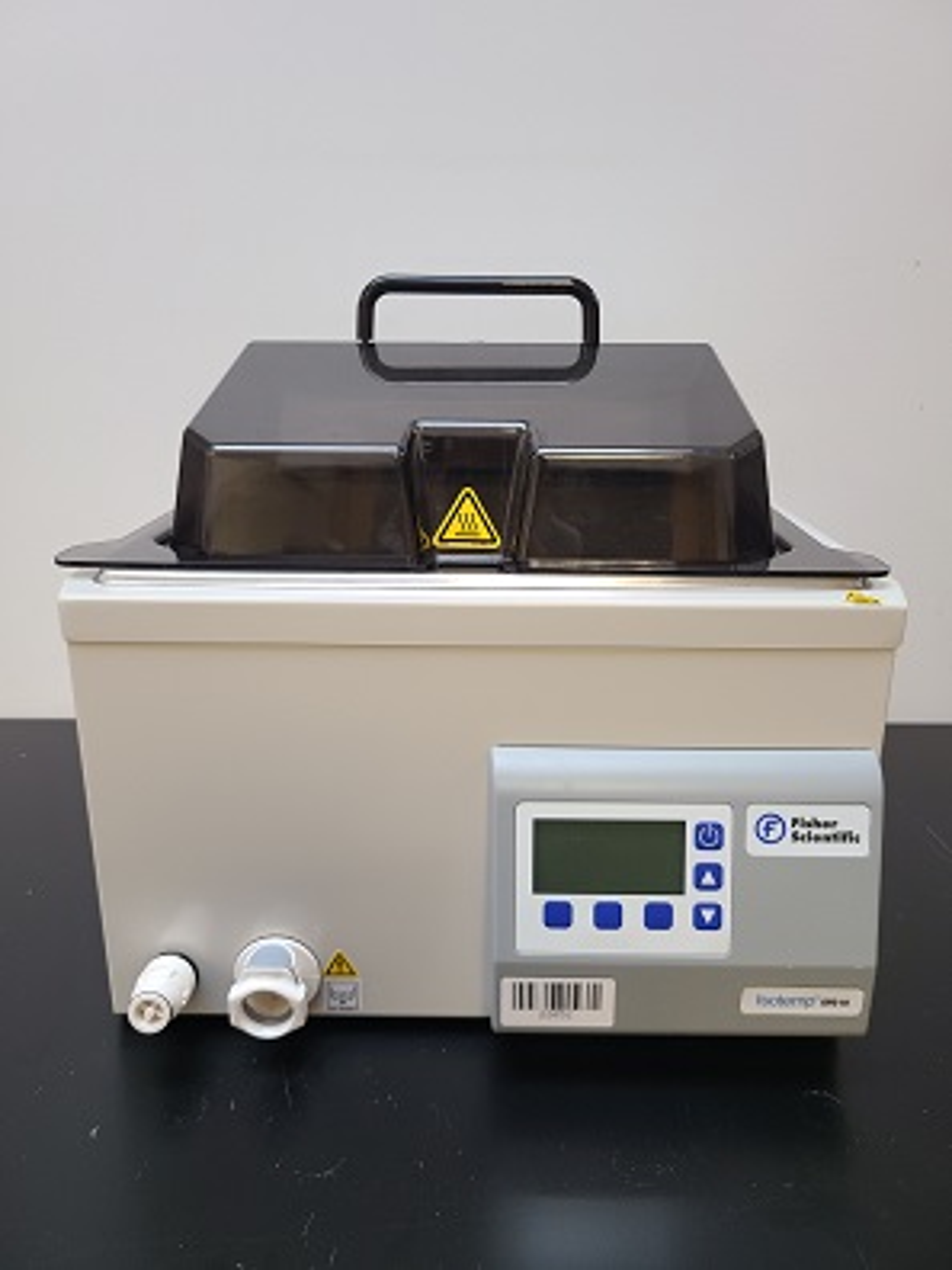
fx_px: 953
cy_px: 635
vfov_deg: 67.3
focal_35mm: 26
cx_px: 476
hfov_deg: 53.1
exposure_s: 1/40
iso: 160
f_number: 1.8
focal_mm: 5.4
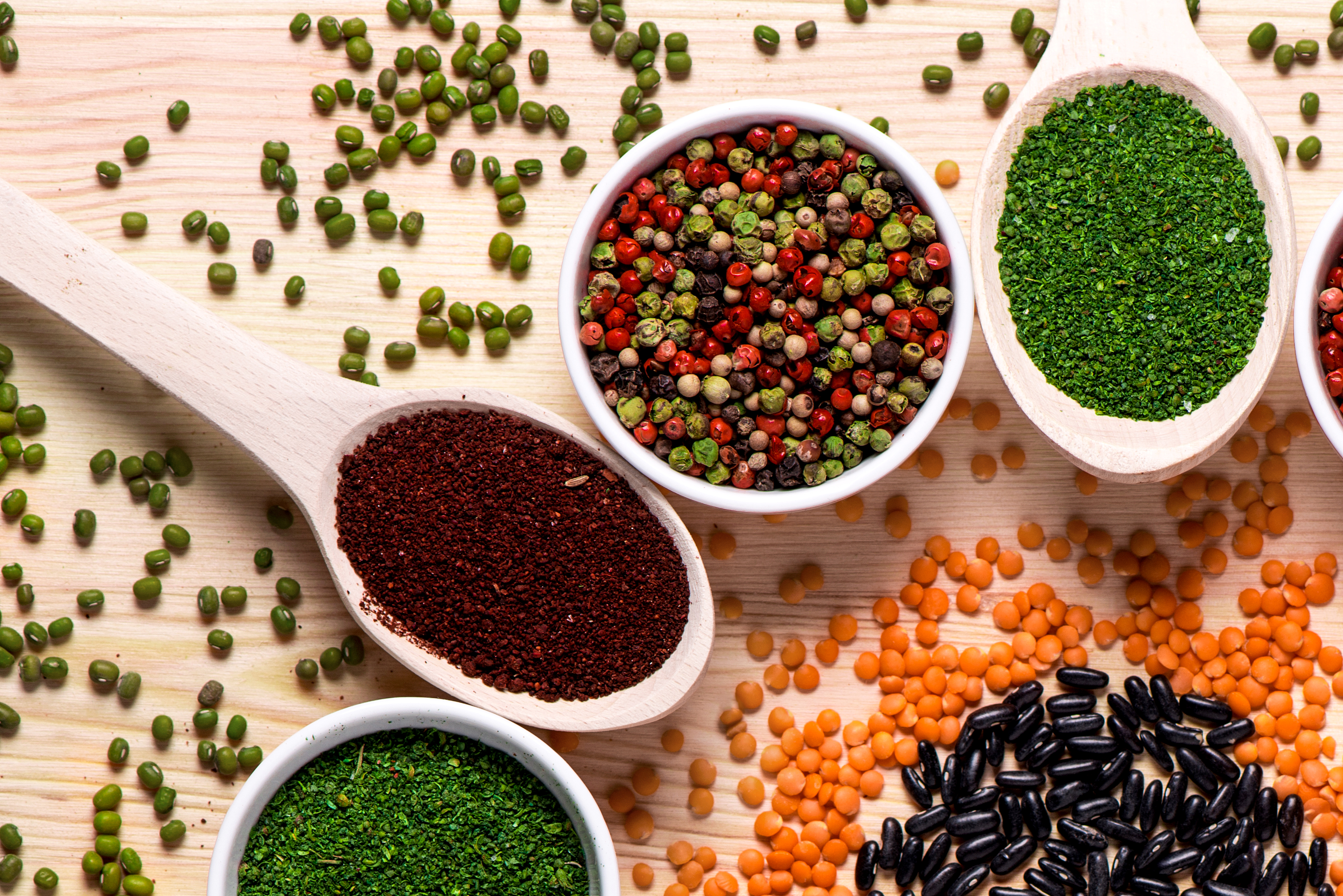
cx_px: 1165
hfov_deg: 9.1
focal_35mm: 226
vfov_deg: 6.1
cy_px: 938
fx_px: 8433
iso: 100
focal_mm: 105
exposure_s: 1/100
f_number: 8
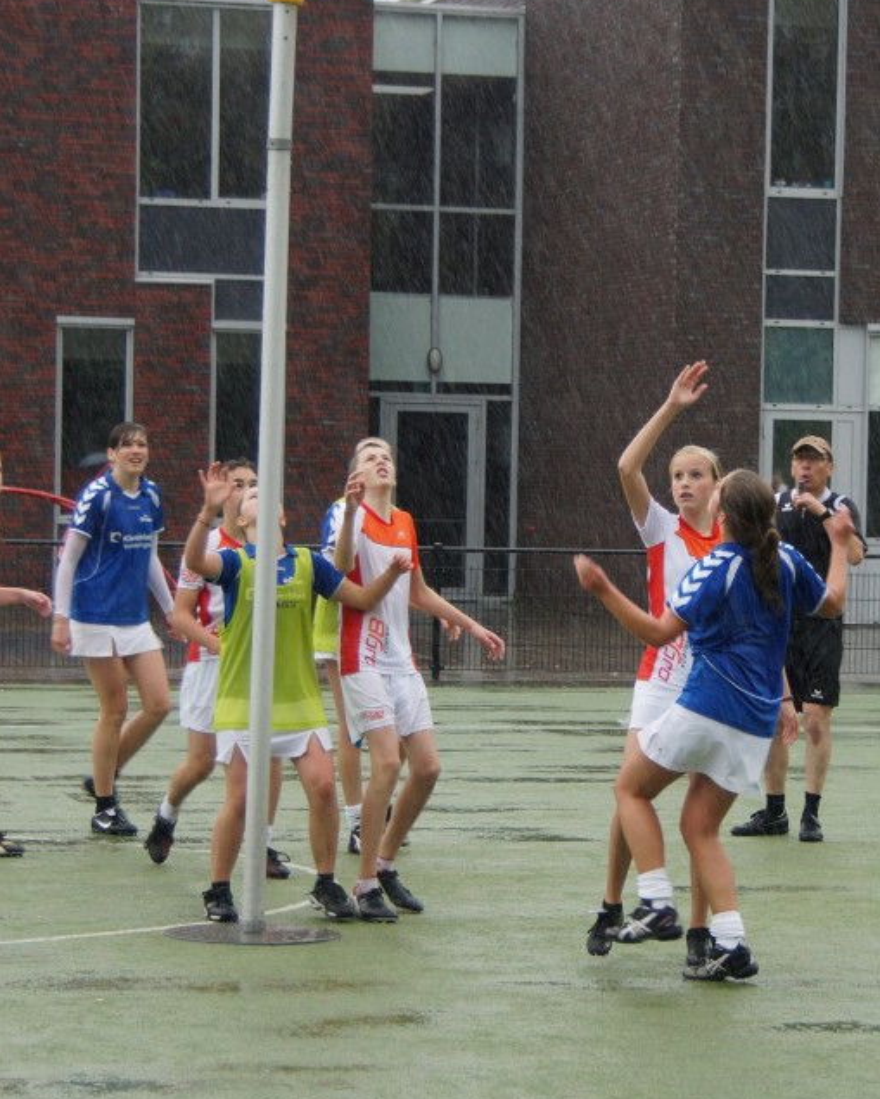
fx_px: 3045
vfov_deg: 20.5
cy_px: 527
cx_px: 440
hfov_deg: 16.4
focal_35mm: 94
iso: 250
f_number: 5
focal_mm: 55
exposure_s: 1/200
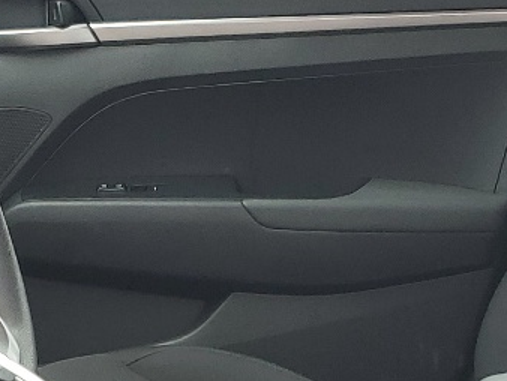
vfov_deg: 11.4
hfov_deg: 16.0
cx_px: 248
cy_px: 626
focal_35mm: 123
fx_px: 1803
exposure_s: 1/278
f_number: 1.5
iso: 50
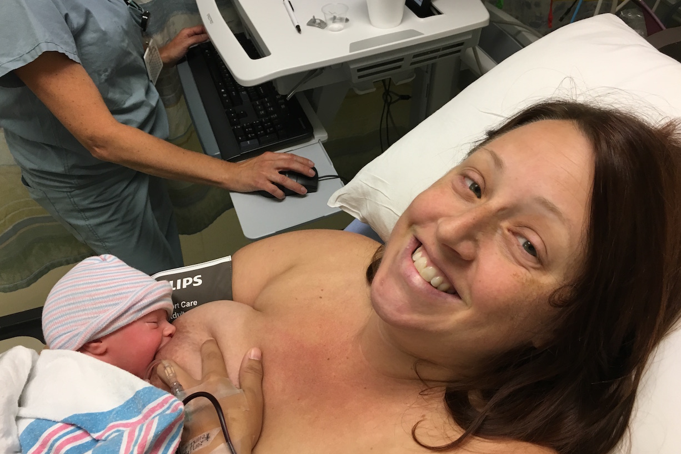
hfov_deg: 60.3
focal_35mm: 31
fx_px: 586
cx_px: 345
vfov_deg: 42.3
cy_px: 244
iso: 80
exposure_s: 1/30
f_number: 2.2
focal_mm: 4.15
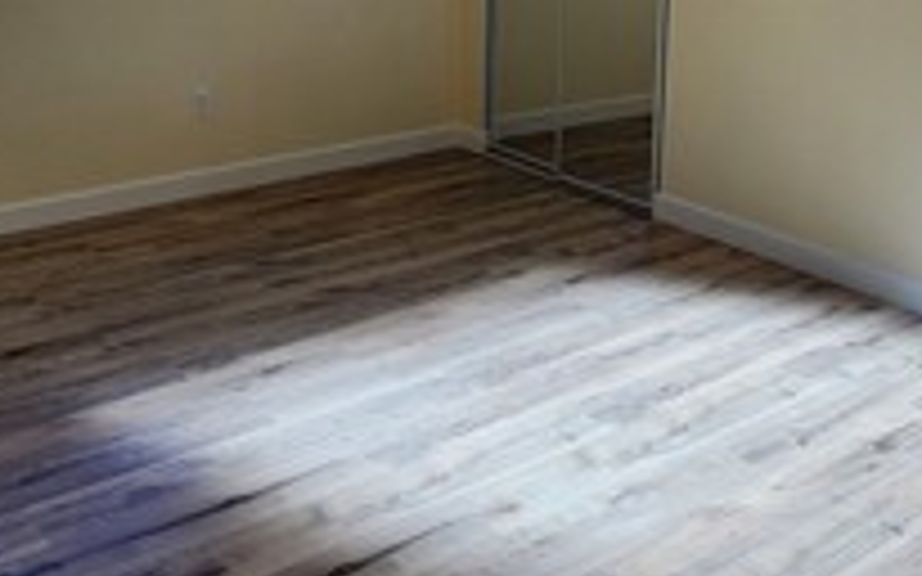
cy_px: 130
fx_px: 1080
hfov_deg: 46.2
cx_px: 472
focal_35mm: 43
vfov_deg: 29.3
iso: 50
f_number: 2.2
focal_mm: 2.2
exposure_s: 1/516
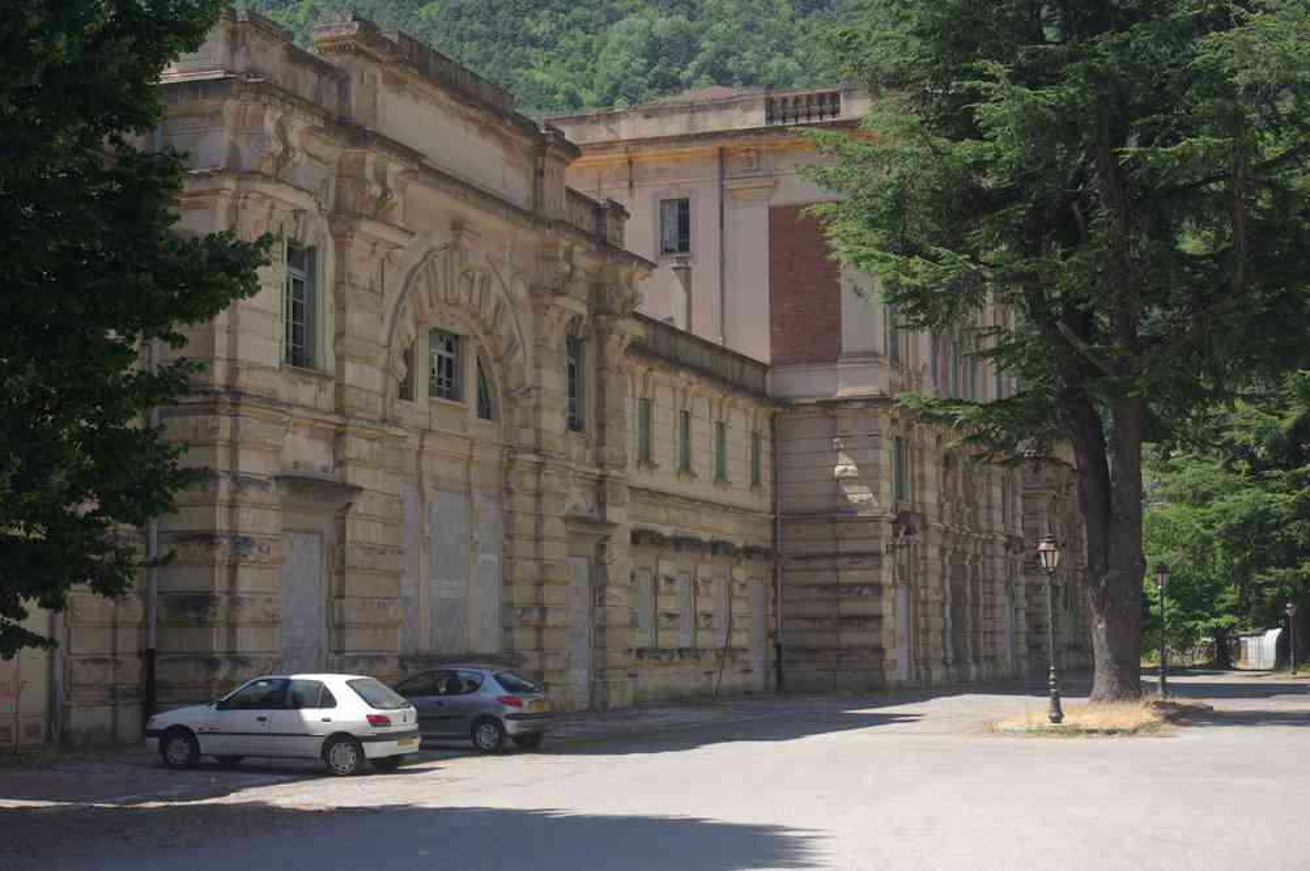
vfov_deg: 22.6
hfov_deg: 33.4
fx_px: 2181
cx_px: 655
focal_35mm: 60
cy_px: 436
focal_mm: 40
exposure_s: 1/125
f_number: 8
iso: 100
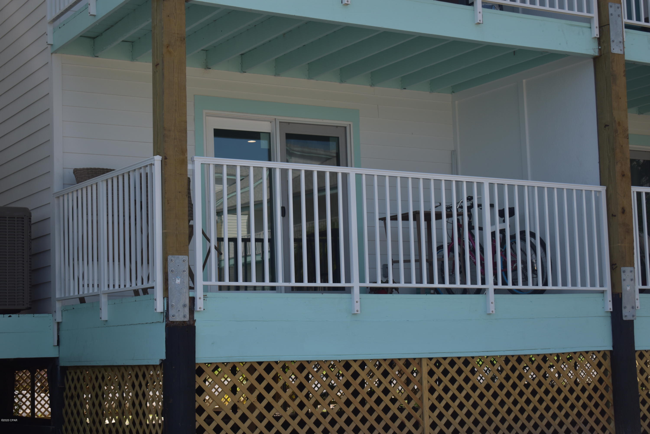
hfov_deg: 29.9
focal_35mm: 68
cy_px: 217
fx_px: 1219
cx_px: 325
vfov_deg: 20.2
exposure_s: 1/500
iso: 125
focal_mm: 45
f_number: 5
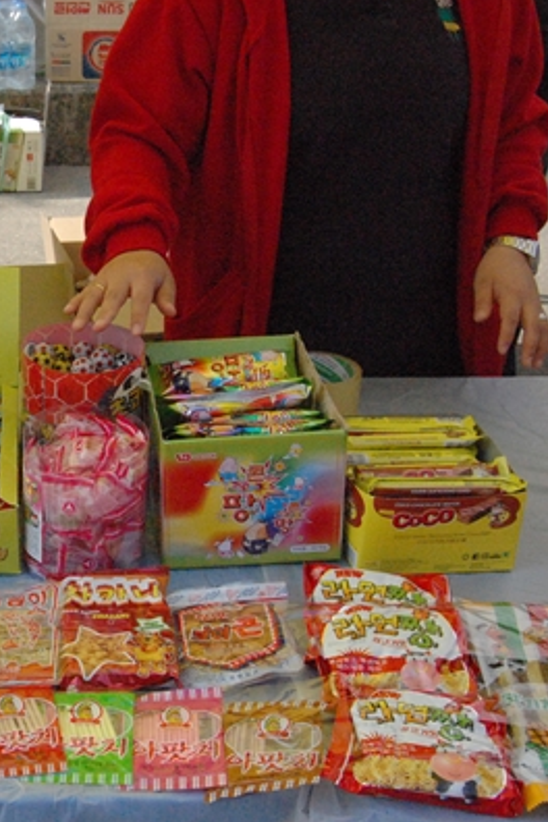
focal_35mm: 59
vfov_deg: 33.9
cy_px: 410
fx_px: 1347
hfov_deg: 21.9
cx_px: -42
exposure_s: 1/2500
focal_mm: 26
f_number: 9
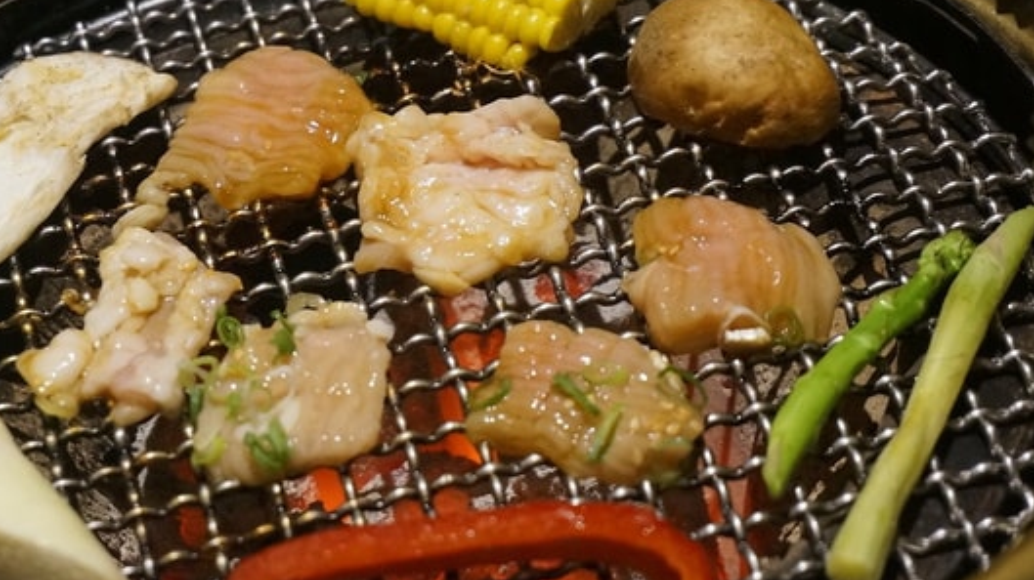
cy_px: 249
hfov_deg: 22.4
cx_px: 428
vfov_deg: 12.7
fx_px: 2603
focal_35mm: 95
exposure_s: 1/25
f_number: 5.6
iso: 3200
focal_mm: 50
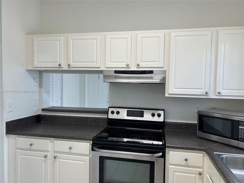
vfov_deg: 53.1
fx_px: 183
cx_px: 122
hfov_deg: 67.3
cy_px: 92
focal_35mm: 26
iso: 64
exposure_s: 1/120
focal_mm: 5.7
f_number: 1.5
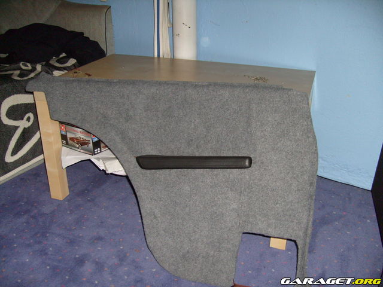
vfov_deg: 40.7
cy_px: 144
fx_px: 387
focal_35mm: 35
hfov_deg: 52.6
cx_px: 192
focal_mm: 5.8
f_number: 2.8
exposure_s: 1/45
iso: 100
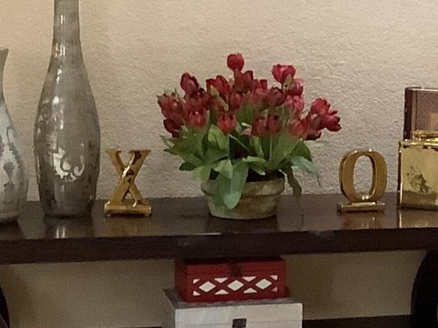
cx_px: 361
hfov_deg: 15.3
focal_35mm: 128
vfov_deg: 11.6
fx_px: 1619
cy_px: 167
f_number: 2.4
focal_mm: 3.3
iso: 400
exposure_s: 1/60
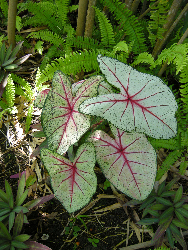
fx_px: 253
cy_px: 125
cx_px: 94
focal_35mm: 35
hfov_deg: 40.7
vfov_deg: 52.6
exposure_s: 1/51.2
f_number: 2.7
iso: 144
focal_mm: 7.5
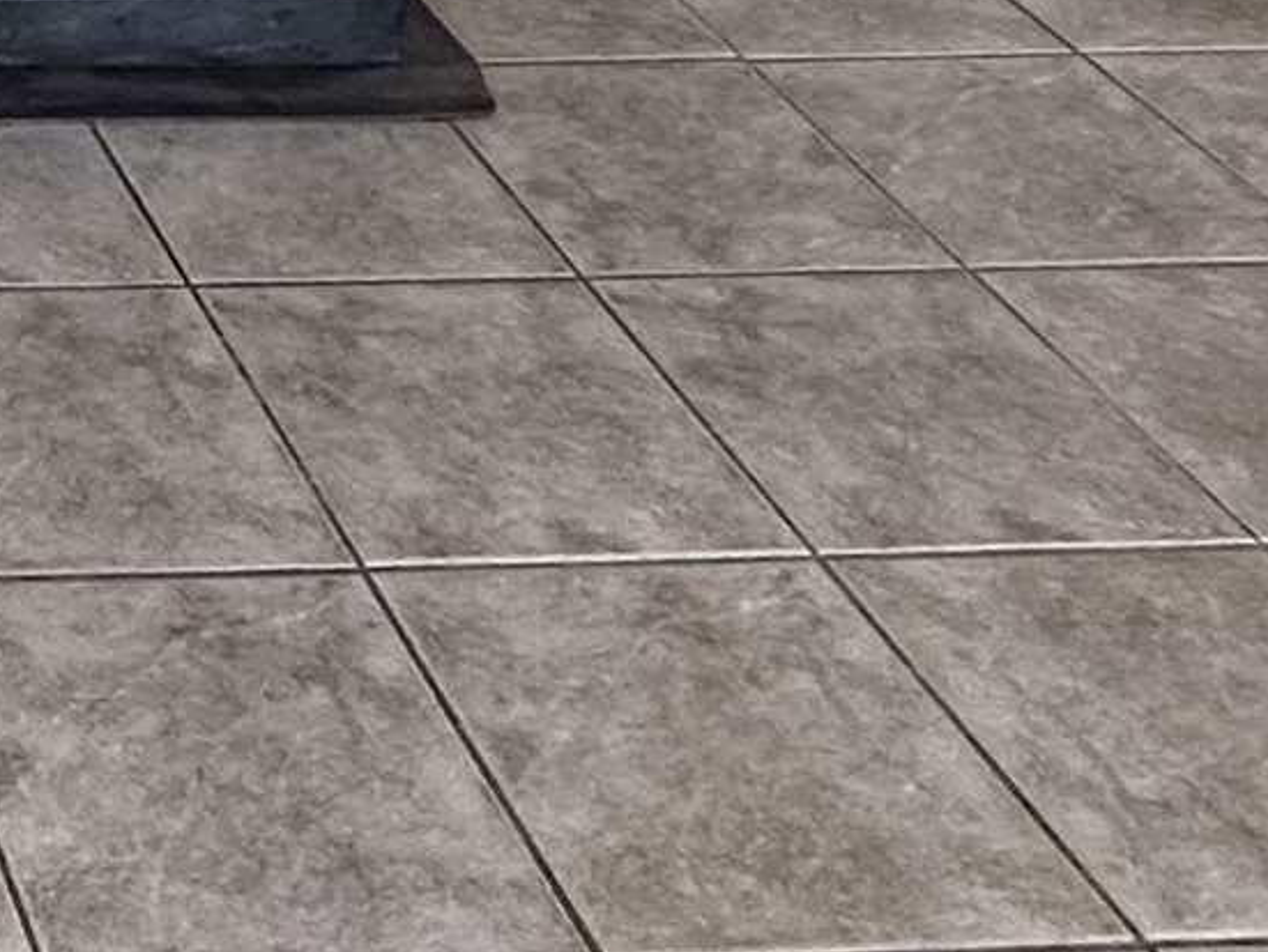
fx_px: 2859
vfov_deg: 15.8
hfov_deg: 20.9
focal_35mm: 78
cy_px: -807
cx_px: -679
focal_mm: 2.22
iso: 250
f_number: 2.2
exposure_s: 1/99
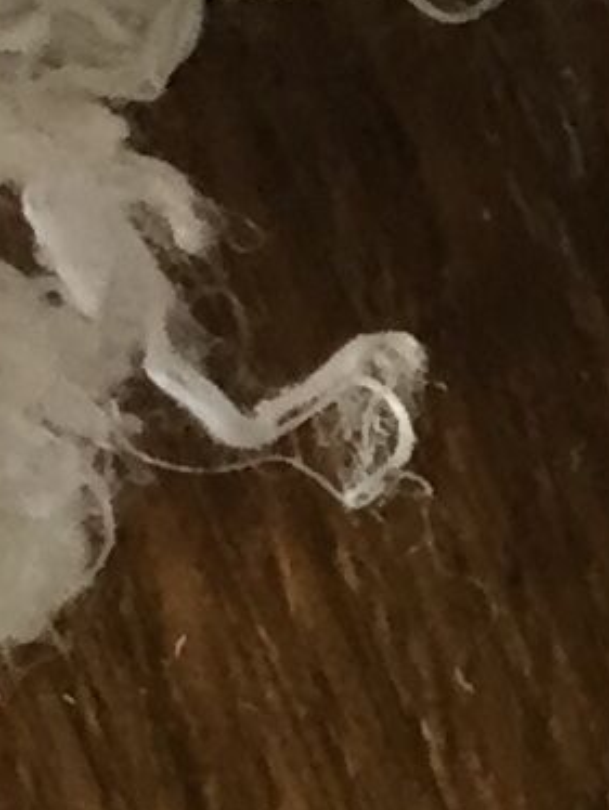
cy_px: 663
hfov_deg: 5.8
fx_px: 5928
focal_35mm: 253
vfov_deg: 7.8
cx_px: 951
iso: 160
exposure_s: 1/33
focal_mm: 4.15
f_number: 2.2
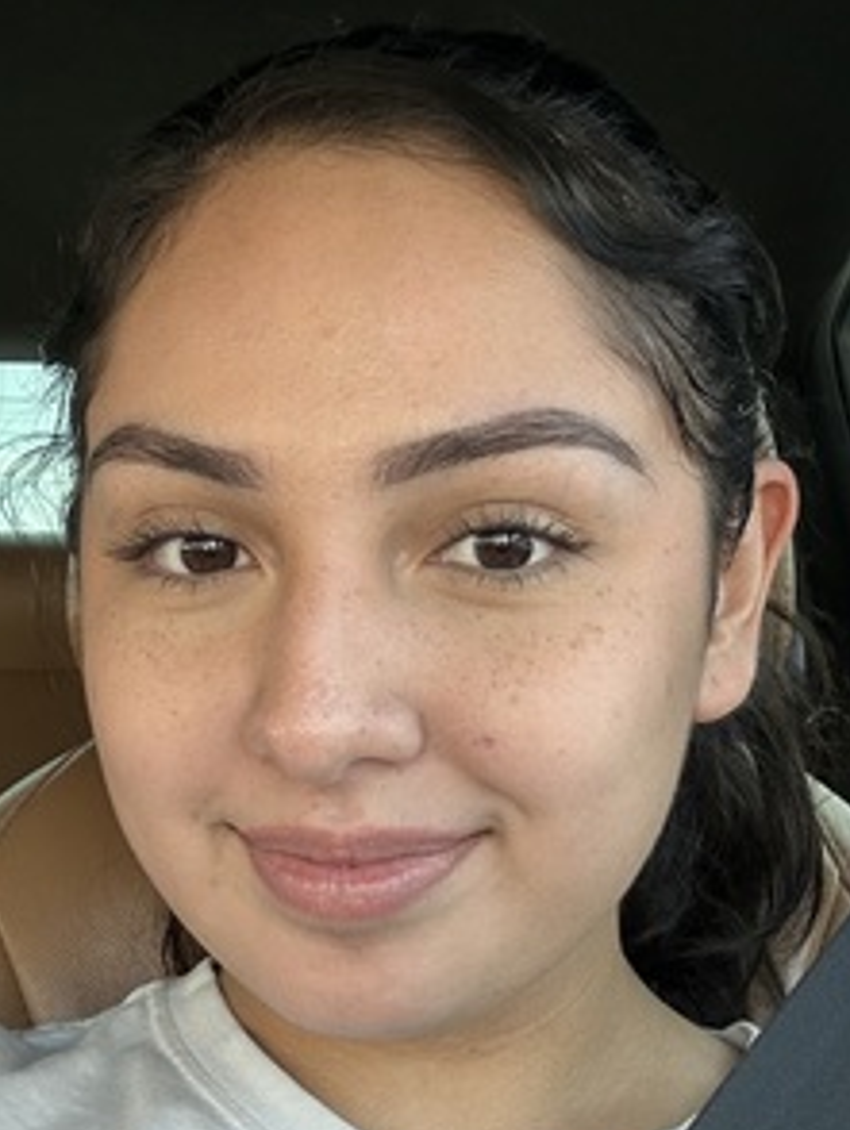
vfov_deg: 36.5
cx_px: 406
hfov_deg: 28.6
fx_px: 1667
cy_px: 853
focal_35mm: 51
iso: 64
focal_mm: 2.69
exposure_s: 1/121
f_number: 1.9
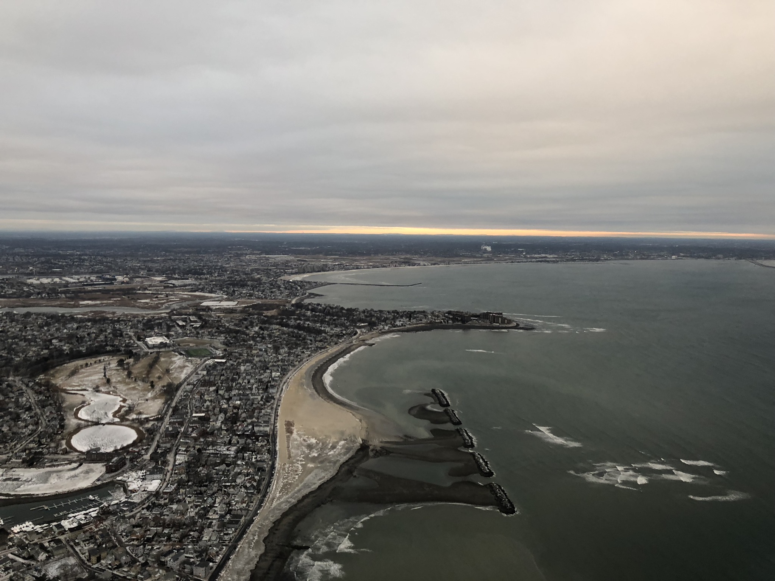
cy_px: 290
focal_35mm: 28
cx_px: 388
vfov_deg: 49.7
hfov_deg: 63.4
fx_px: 627
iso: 32
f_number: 1.8
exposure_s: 1/40
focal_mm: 4
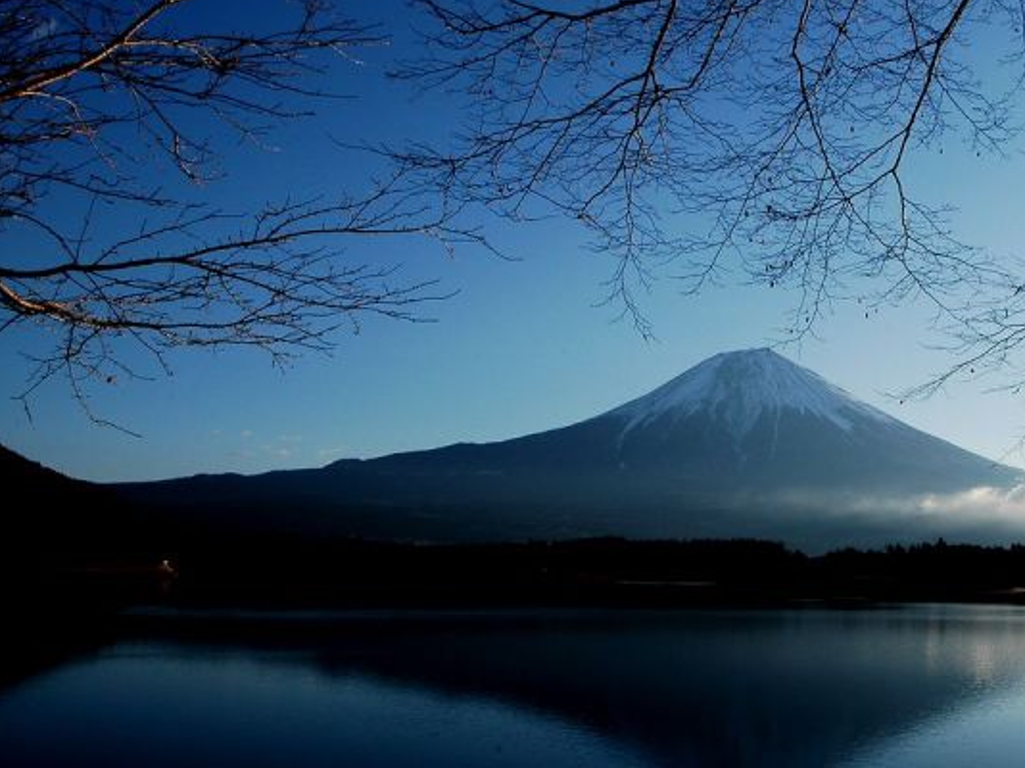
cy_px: 388
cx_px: 701
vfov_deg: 38.9
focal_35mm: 37
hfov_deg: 49.4
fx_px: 1087
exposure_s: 1/125
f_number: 22
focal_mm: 17
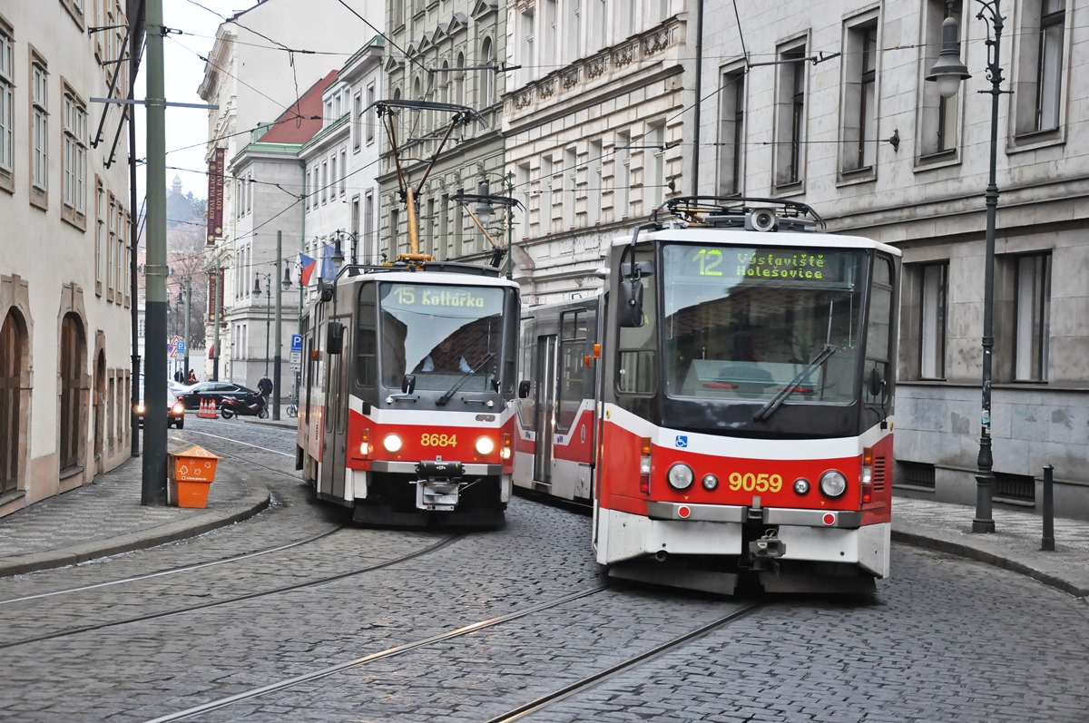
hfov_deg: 28.1
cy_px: 362
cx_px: 544
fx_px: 2175
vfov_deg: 18.9
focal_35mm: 72
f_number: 4.8
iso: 1600
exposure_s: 1/320
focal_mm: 48
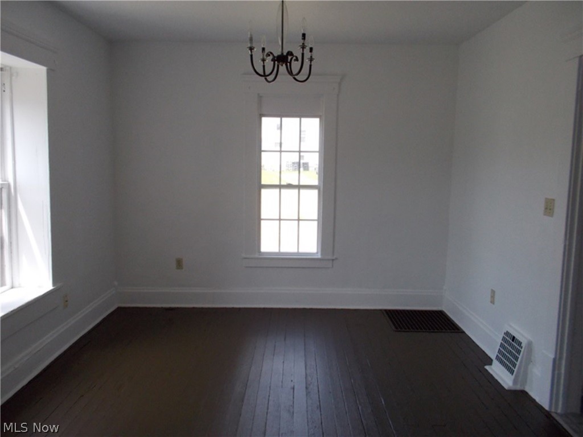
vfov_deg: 48.2
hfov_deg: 61.7
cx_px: 292
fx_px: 488
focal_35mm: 29
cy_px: 218
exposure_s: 1/250
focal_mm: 4.1
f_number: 3.3
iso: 200
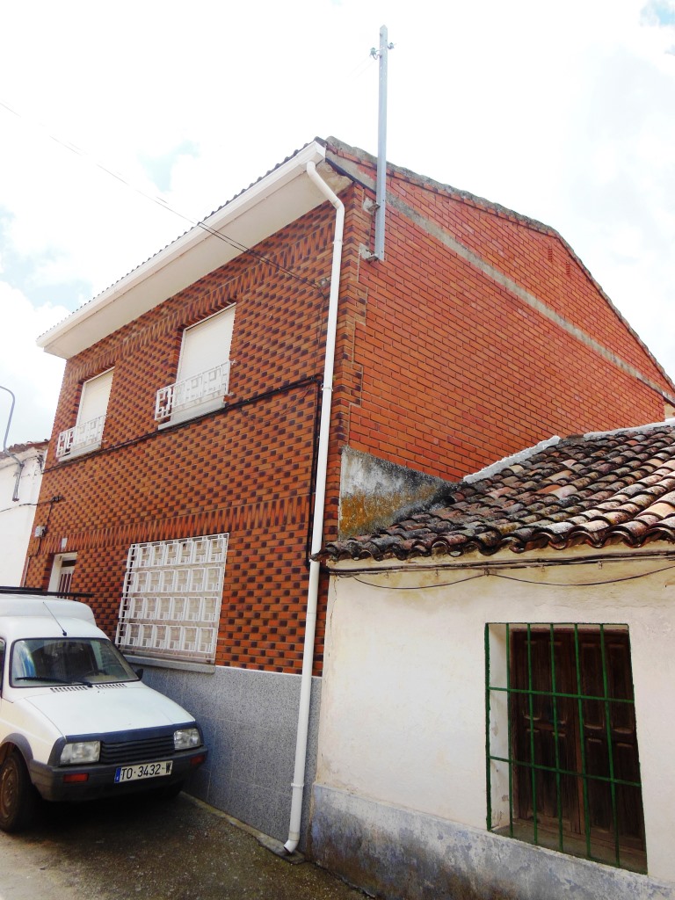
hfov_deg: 54.9
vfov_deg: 69.4
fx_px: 650
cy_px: 450
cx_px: 338
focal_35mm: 25
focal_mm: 4.5
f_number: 3.5
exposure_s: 1/800
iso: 125
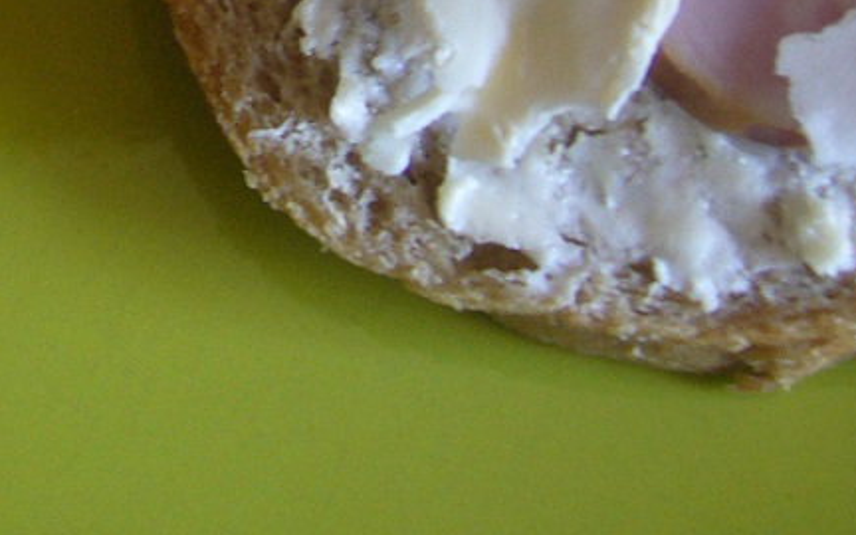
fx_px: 2403
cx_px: -50
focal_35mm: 103
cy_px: -254
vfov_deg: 12.1
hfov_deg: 19.5
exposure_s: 1/20
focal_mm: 5.8
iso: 100
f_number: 2.8
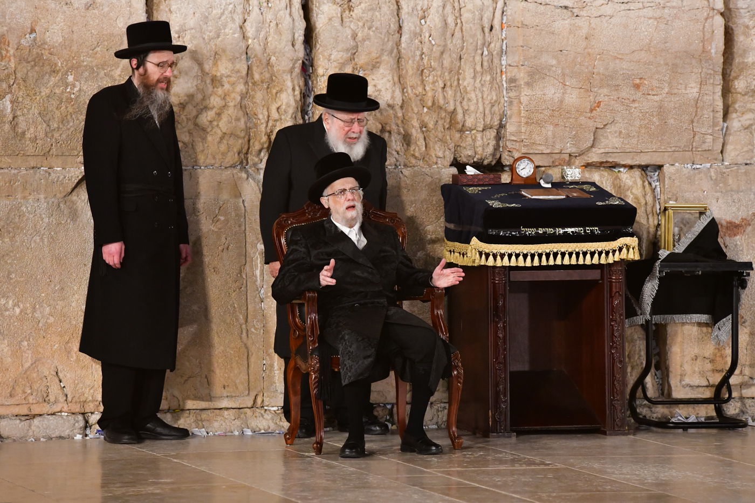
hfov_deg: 10.3
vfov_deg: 6.9
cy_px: 252
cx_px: 378
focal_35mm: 200
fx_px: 4194
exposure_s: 1/100
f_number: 5.6
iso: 8000
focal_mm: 200
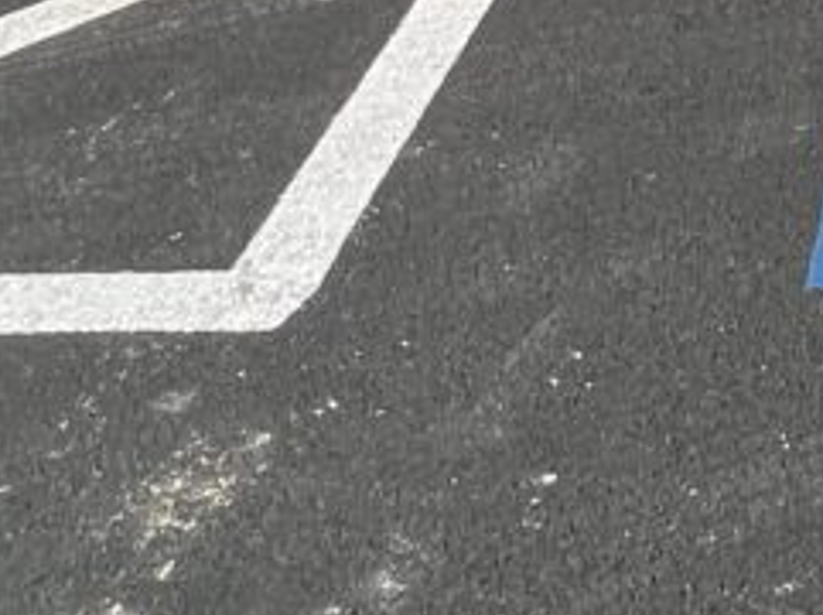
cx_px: 1171
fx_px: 1970
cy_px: -916
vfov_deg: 12.9
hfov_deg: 20.7
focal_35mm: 83
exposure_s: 1/1553
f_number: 1.8
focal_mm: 1.57
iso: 32
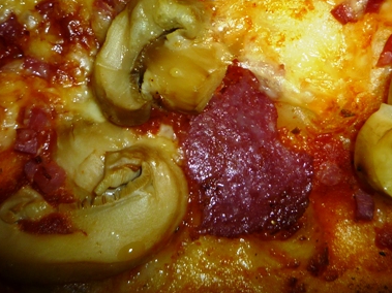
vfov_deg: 29.2
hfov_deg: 38.9
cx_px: 220
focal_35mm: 49
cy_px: 71
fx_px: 555
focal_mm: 5.2
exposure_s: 1/60
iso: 100
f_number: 4
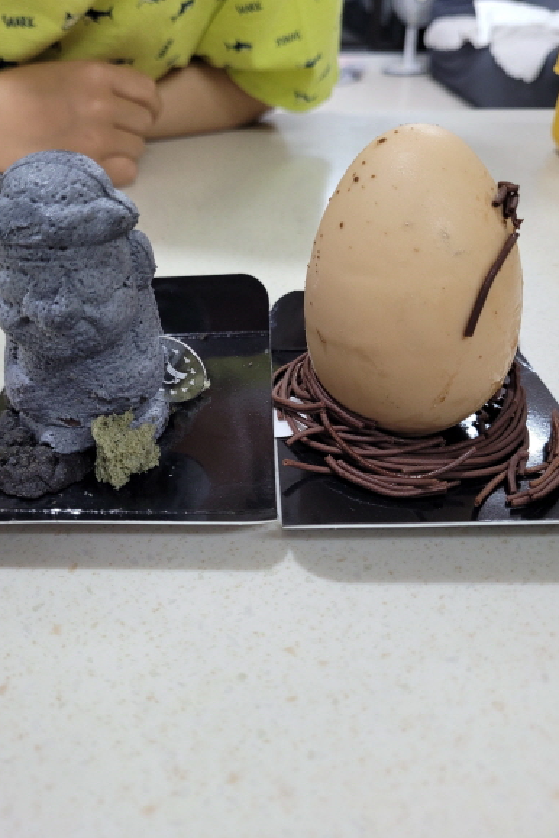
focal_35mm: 28
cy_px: 407
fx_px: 652
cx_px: 238
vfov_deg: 65.5
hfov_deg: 46.3
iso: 200
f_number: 1.8
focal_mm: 5.4
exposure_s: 1/120
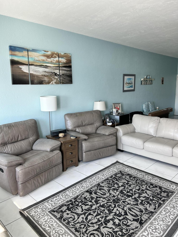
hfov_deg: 53.1
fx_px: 178
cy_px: 118
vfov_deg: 67.3
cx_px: 89
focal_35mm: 26
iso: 64
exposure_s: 1/121
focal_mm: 5.7
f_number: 1.5
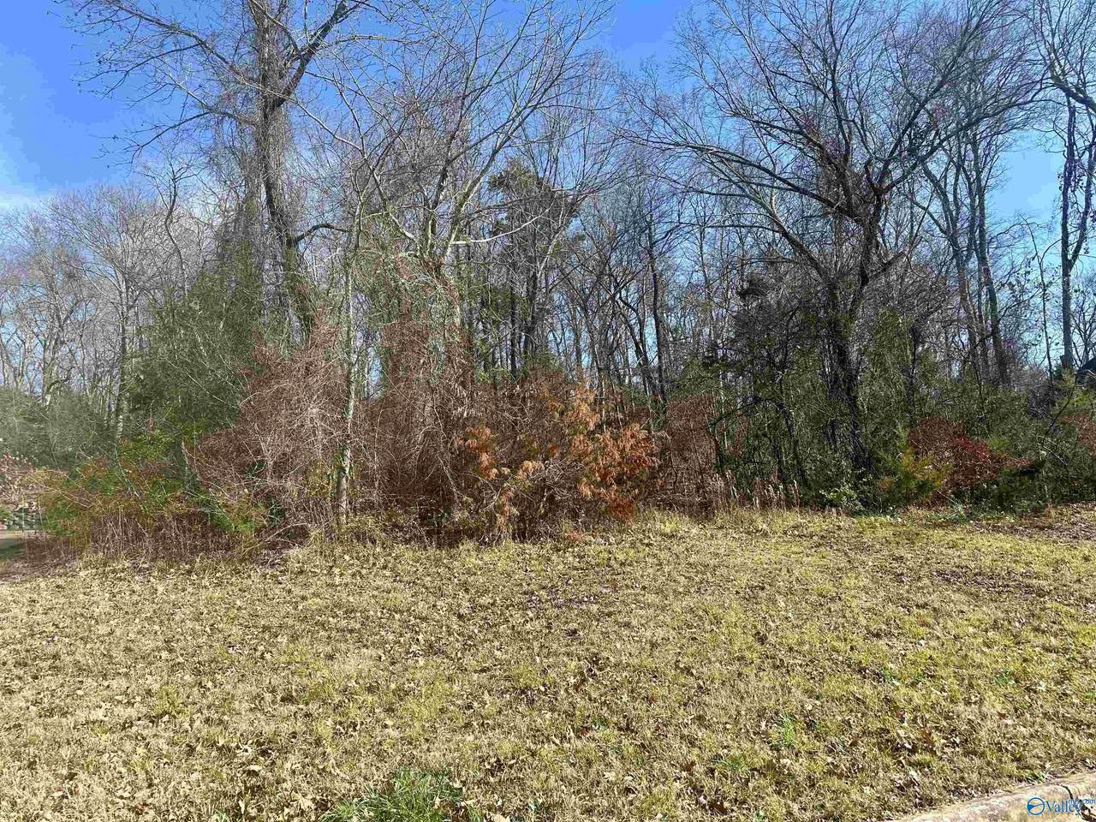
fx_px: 760
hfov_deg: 71.6
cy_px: 411
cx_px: 548
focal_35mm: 24
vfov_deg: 56.8
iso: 80
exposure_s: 1/1812
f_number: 1.78
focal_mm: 6.86
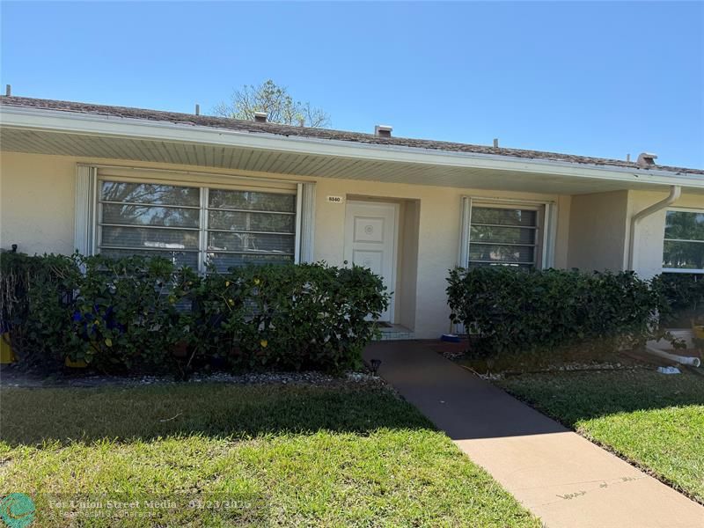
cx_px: 352
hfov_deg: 71.6
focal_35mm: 24
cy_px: 264
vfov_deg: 56.8
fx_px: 488
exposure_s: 1/2299
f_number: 1.78
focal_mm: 6.76
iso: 80
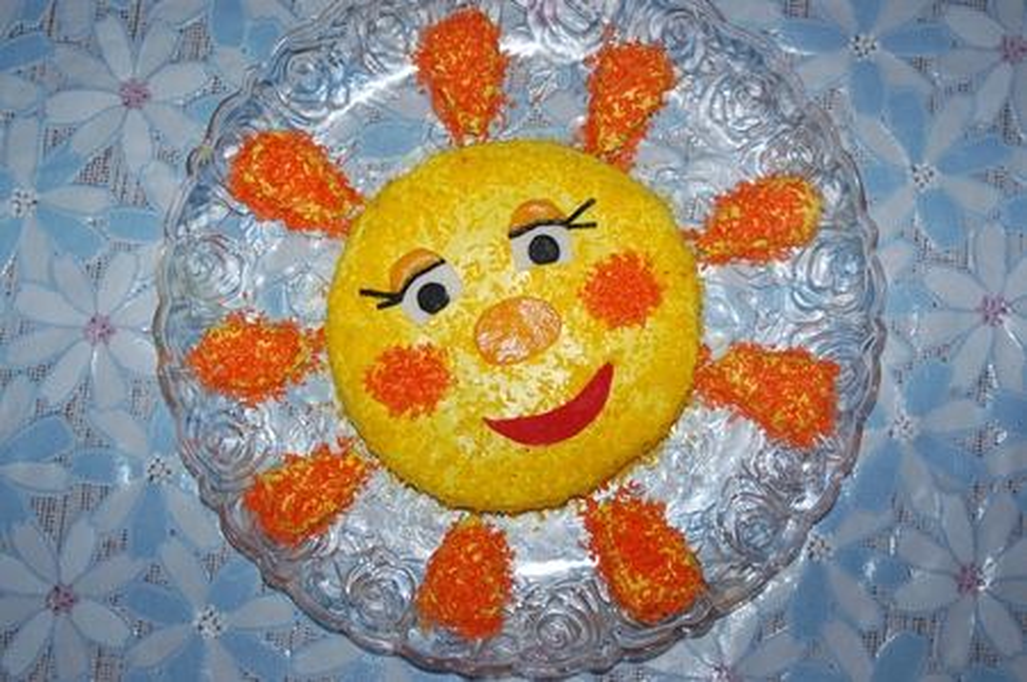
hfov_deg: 38.9
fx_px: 1453
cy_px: 341
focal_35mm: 51
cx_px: 514
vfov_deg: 26.4
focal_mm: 34
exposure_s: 1/60
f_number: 3.8
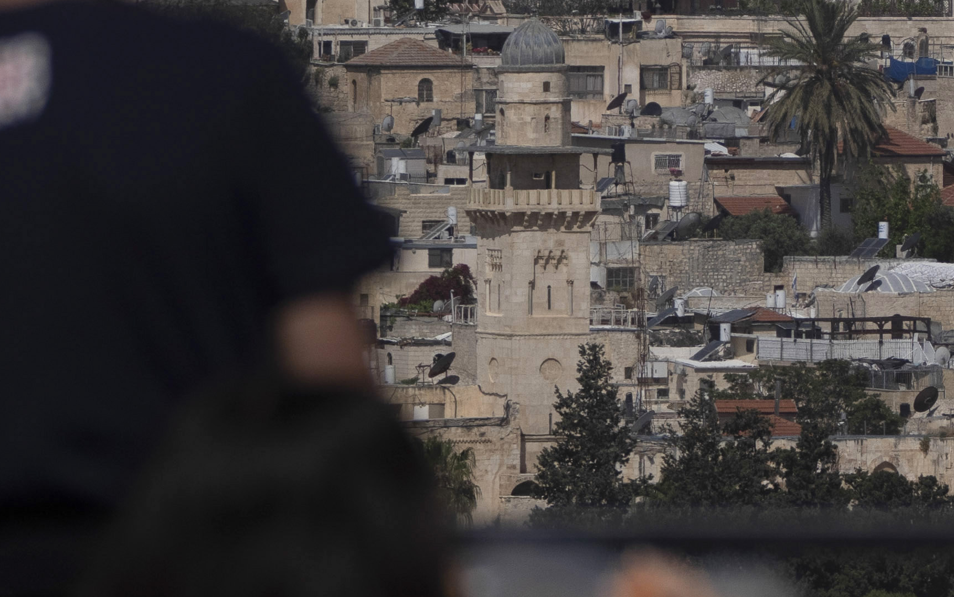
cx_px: 1529
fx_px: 17888
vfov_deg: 1.9
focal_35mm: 688
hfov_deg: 3.0
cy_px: 188
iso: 100
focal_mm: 135
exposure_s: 1/4000
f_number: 5
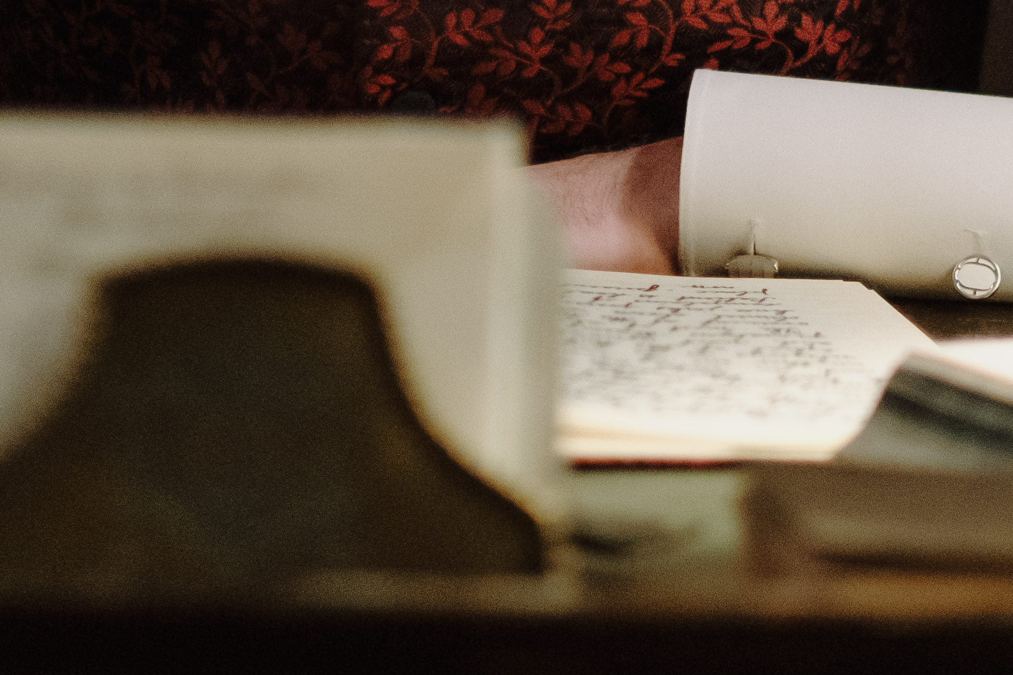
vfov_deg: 4.6
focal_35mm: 295
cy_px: -506
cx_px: 327
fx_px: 8301
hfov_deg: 7.0
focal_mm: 56
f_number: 1.4
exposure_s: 1/160
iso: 3200
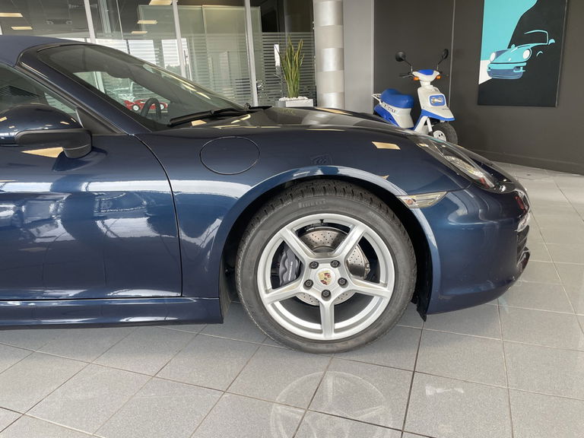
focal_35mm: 26
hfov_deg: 67.3
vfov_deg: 53.1
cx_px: 292
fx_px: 439
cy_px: 219
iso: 80
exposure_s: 1/100
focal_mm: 4.2
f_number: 1.6
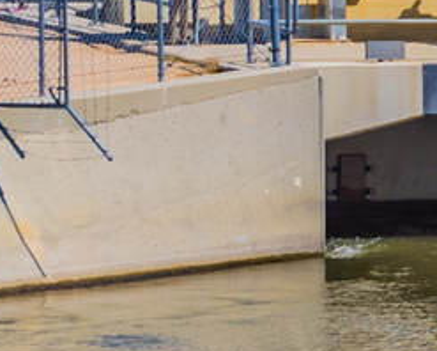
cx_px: 1482
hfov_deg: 2.3
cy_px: 266
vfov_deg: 1.8
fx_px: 10937
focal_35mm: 845
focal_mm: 105
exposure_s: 1/250
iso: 100
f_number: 9
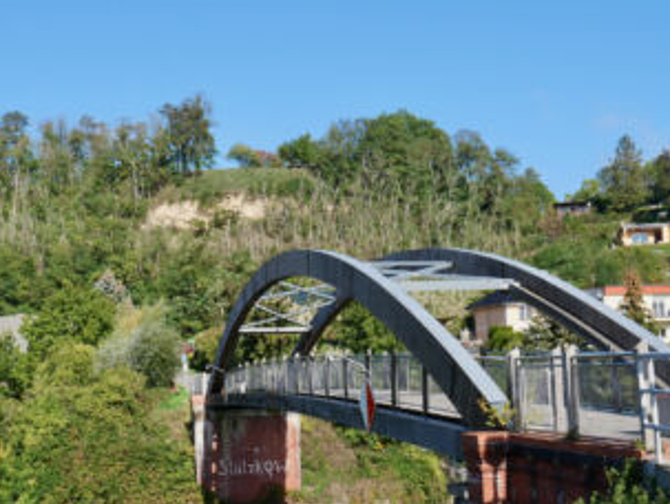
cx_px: 265
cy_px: 292
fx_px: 1124
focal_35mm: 58
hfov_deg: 33.1
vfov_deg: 25.3
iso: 200
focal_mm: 22
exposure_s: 1/200
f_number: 11
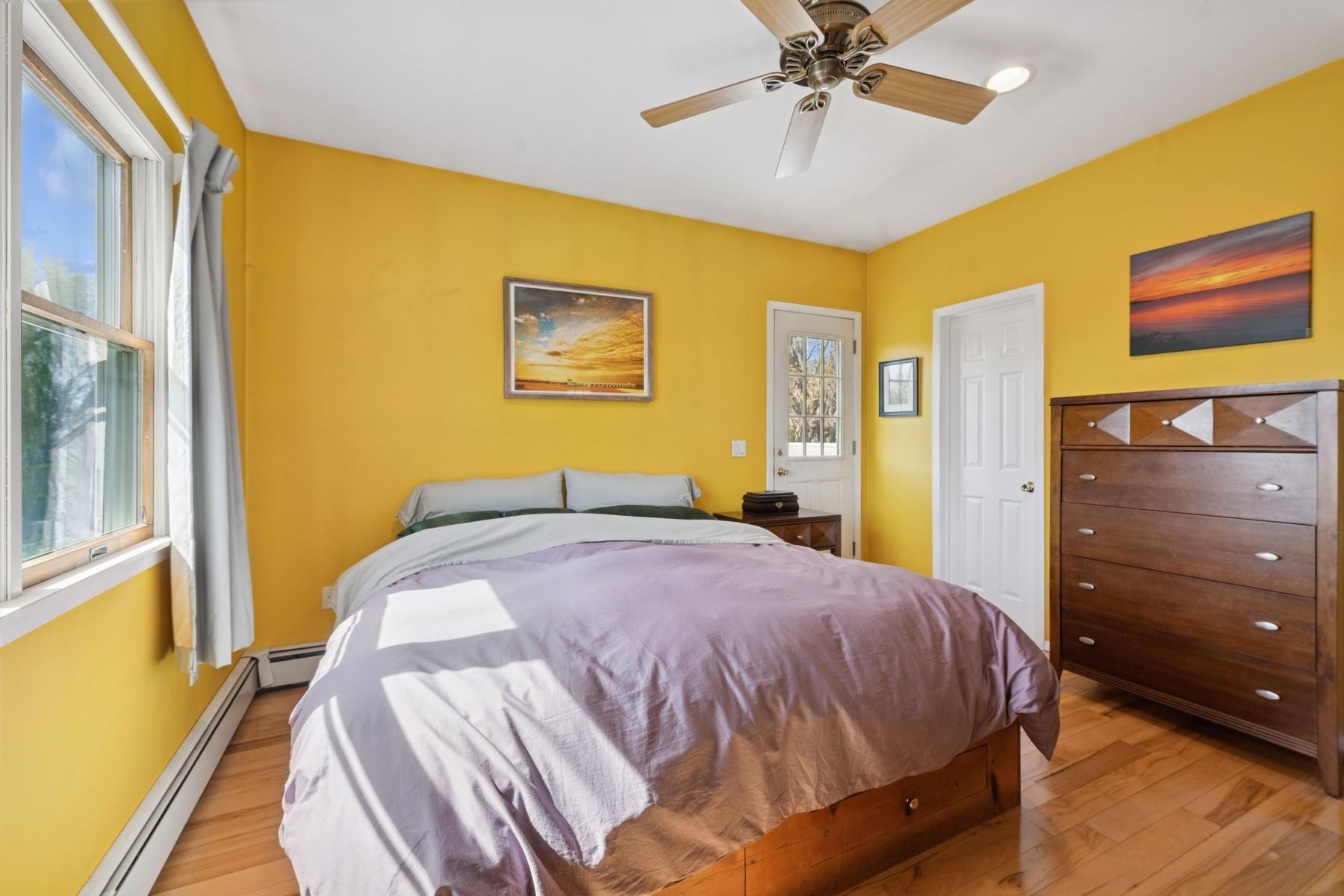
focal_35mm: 14
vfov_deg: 81.2
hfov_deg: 104.3
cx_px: 672
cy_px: 448
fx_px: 523
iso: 400
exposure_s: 1/320
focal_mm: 14
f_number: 8
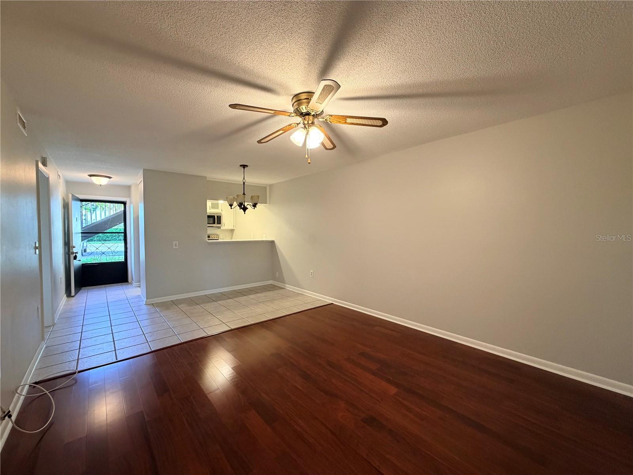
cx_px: 316
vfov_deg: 85.7
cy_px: 238
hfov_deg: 102.1
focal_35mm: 14
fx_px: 256
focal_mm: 2.22
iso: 250
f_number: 2.2
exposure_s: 1/60
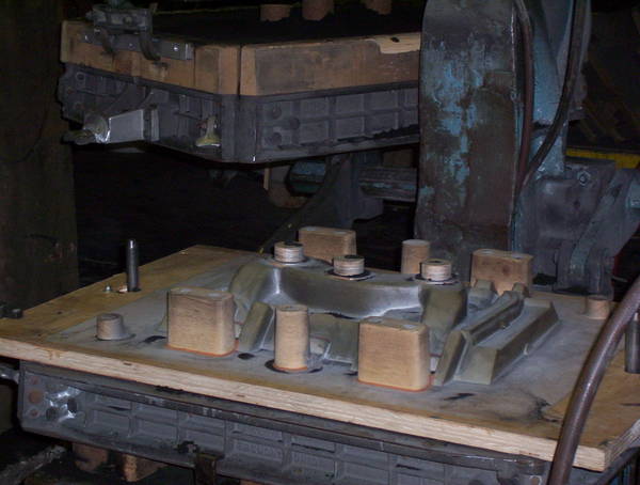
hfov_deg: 19.6
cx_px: 320
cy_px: 242
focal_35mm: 100
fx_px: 1855
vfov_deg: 14.9
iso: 140
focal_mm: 13.24
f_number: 4.07
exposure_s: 1/108
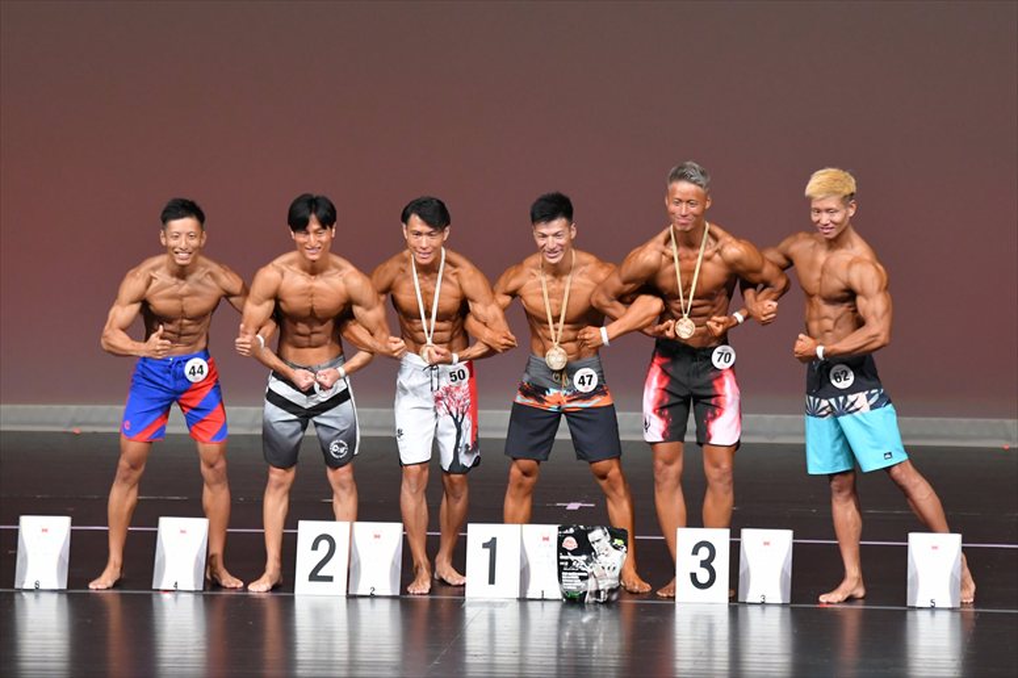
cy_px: 339
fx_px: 6783
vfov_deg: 5.7
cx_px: 509
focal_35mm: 240
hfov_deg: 8.6
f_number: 5.6
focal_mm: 160
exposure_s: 1/400
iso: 4000
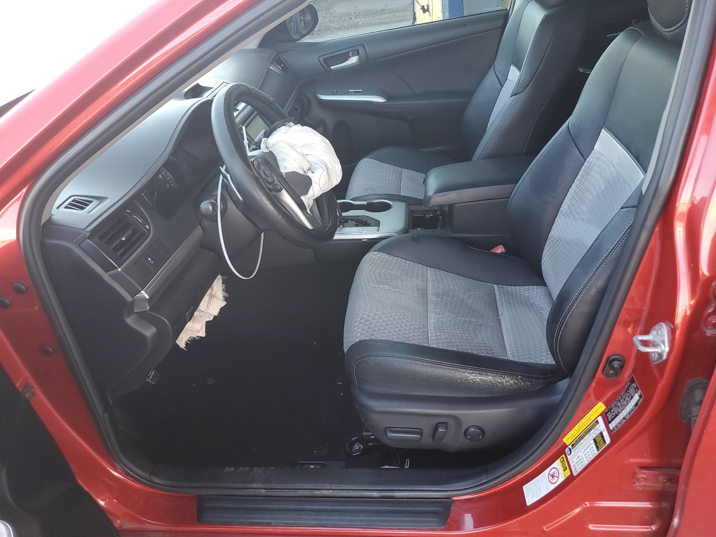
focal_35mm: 26
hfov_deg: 67.3
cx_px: 358
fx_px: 538
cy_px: 268
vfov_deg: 53.1
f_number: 1.5
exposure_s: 1/120
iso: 70
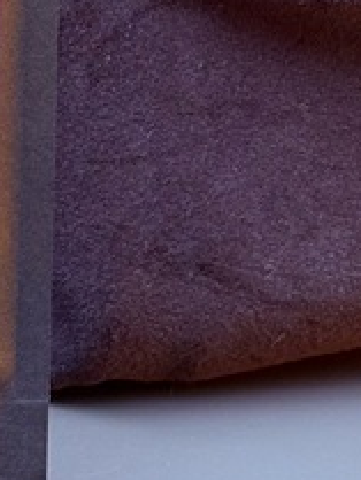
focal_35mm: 214
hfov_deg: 6.9
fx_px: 2973
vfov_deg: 9.1
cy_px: -183
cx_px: 94
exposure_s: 1/33
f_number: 1.78
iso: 320
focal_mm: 6.76
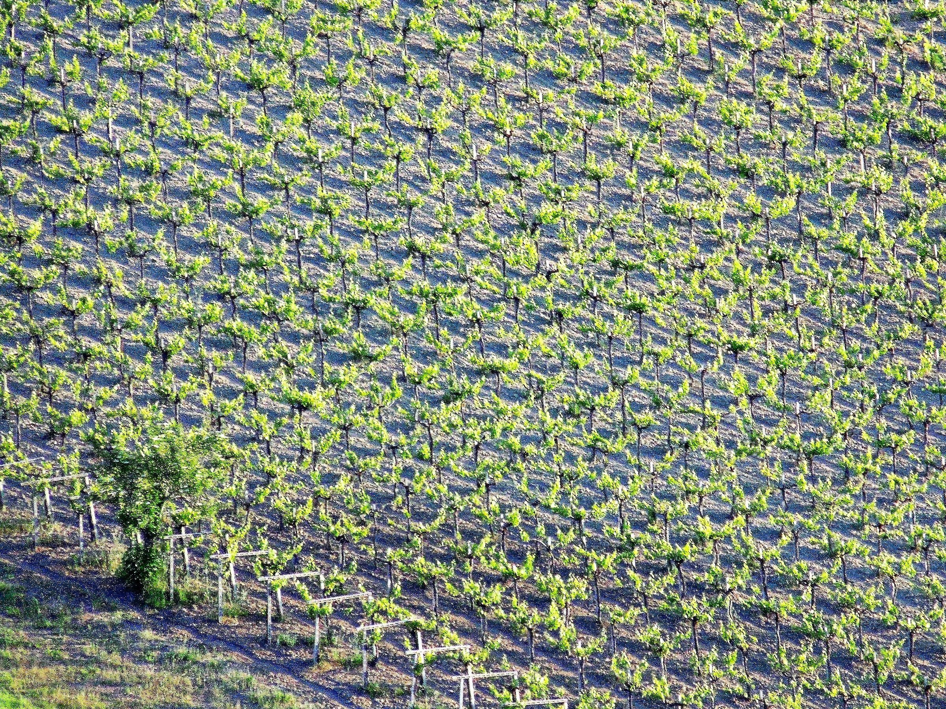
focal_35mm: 580
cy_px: 354
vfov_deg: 2.6
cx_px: 473
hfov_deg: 3.4
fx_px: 15850
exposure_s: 1/125
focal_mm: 104
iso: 100
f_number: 5.9
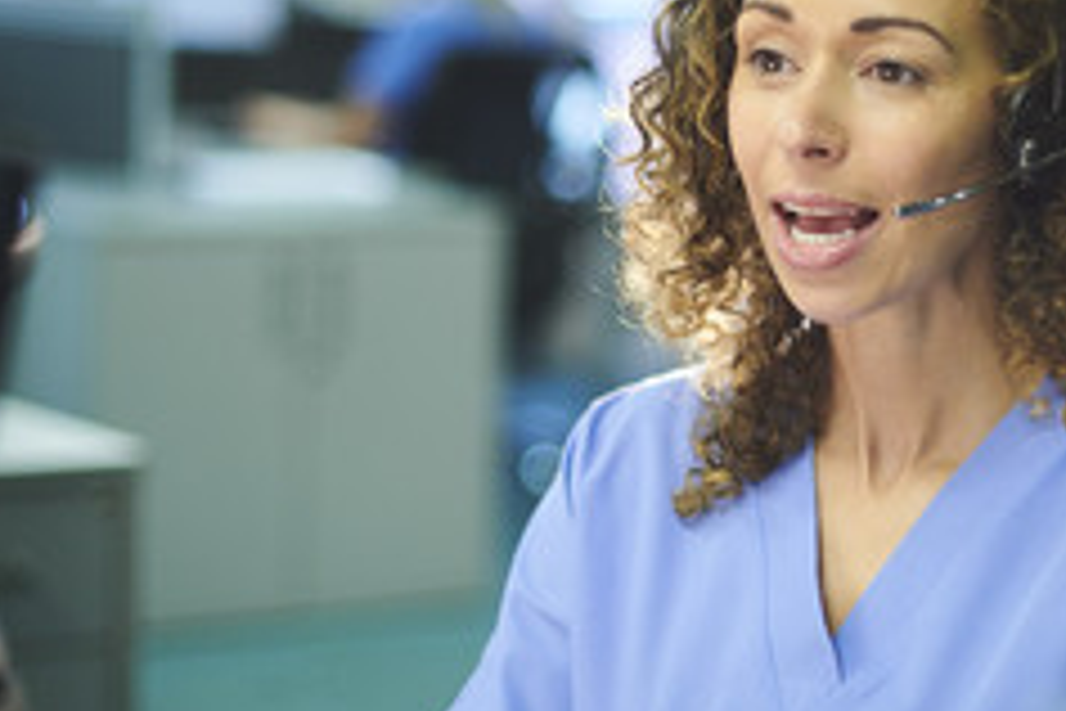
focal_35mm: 114
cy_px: 284
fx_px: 3375
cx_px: 661
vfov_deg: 12.0
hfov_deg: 17.9
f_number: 1.8
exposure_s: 1/250
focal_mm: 50
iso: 1000
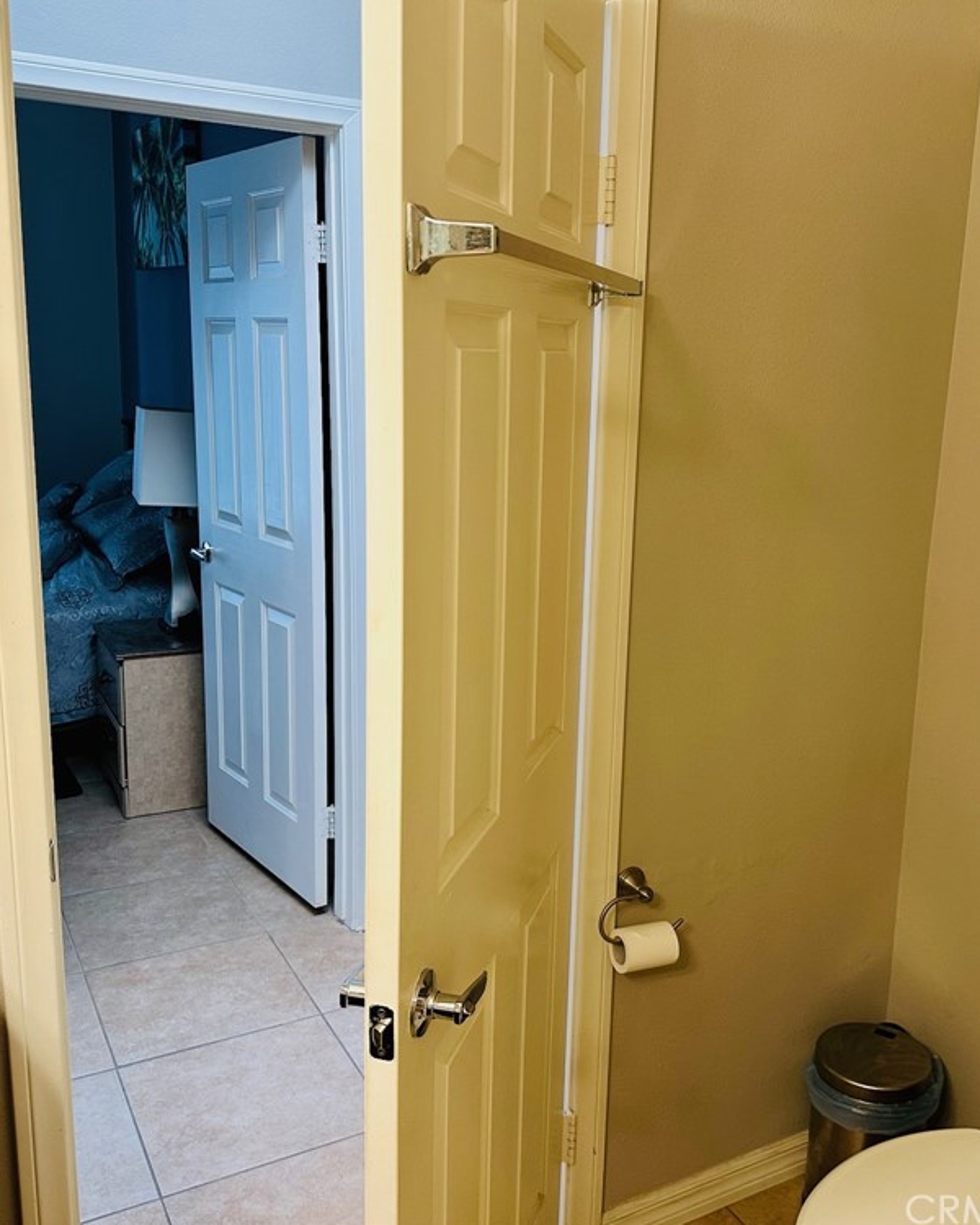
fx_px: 1160
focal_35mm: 32
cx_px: 598
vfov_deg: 55.7
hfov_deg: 45.5
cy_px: 606
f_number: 1.78
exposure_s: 1/60
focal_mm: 6.86
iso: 125
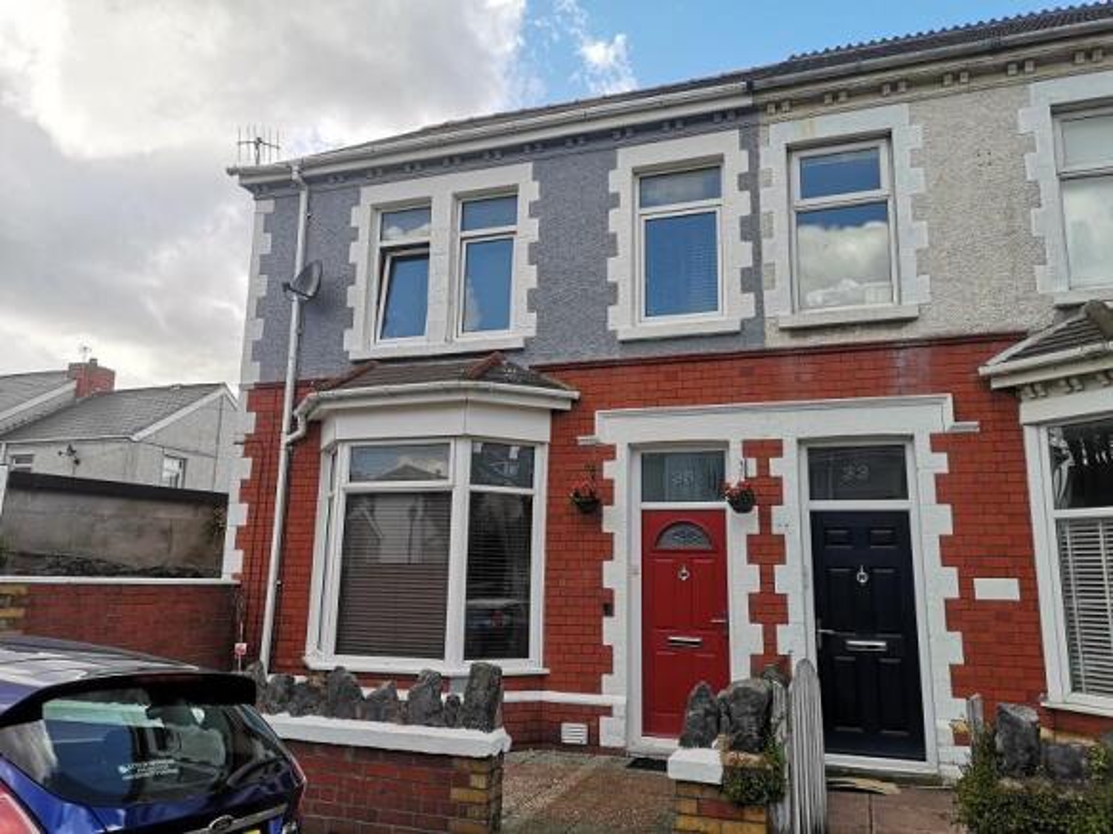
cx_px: 556
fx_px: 868
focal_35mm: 27
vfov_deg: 51.3
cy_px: 417
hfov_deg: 65.3
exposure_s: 1/749
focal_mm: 5.58
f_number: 1.8
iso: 50
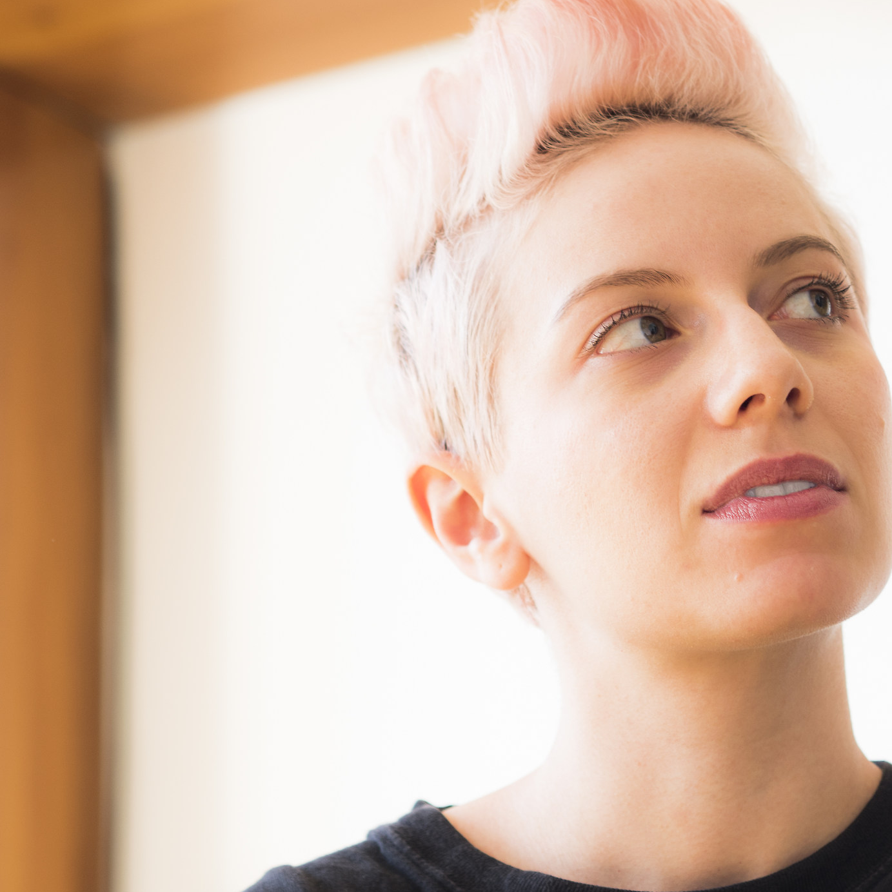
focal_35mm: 138
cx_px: 697
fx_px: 4023
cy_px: 567
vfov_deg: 12.6
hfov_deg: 12.6
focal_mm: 45
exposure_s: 1/60
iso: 200
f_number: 2.5
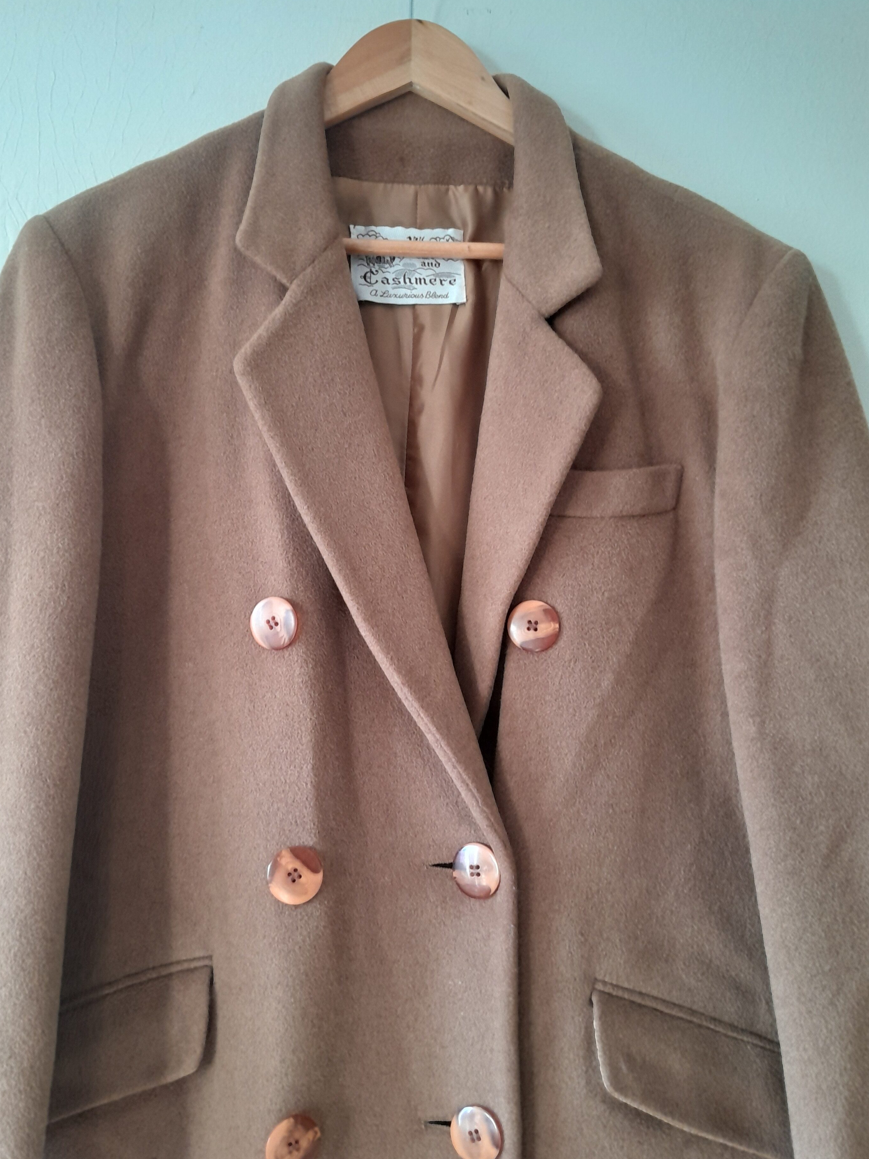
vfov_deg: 61.7
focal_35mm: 29
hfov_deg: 48.2
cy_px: 582
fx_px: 971
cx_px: 402
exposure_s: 1/60
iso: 250
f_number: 1.8
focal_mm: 3.98
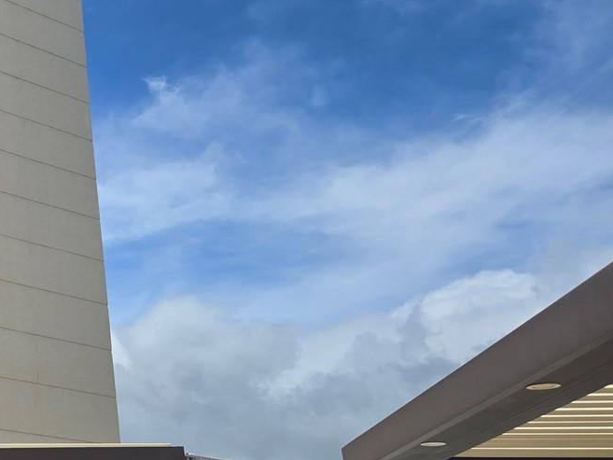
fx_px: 992
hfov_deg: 29.6
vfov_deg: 26.0
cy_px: 173
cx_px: -117
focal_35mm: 56
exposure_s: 1/3778
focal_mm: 5.4
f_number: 1.8
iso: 25
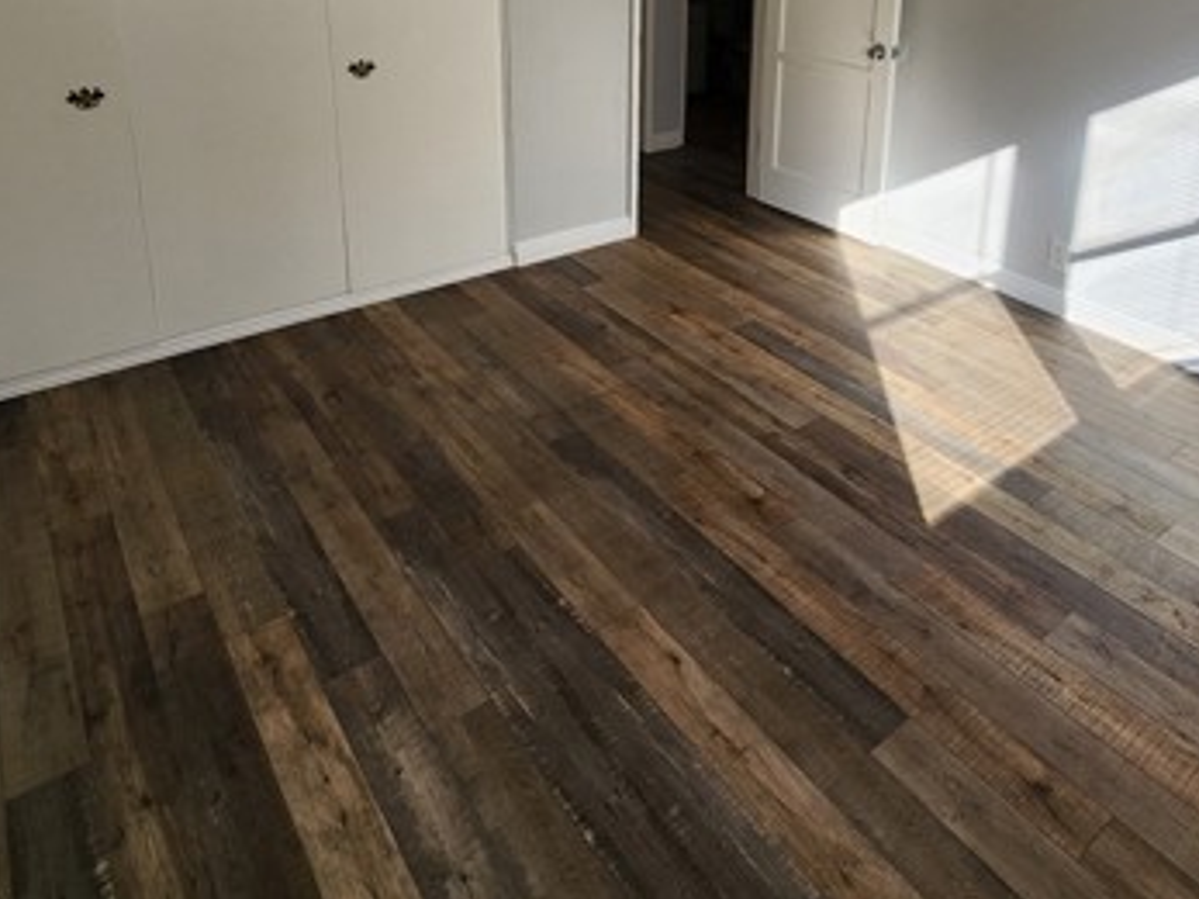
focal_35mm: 24
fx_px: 831
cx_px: 701
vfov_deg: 51.8
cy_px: 135
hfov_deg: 71.1
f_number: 2.2
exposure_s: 1/383
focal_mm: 2.2
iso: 50
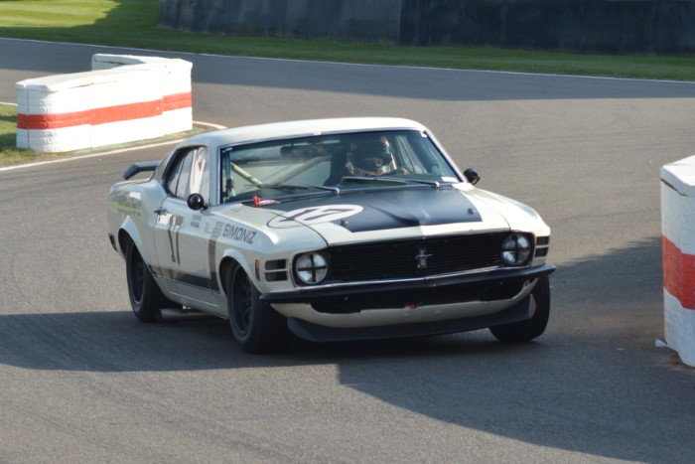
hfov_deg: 11.0
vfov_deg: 7.3
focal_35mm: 188
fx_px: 3620
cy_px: 232
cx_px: 348
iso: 400
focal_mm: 125
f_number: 10
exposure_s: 1/500
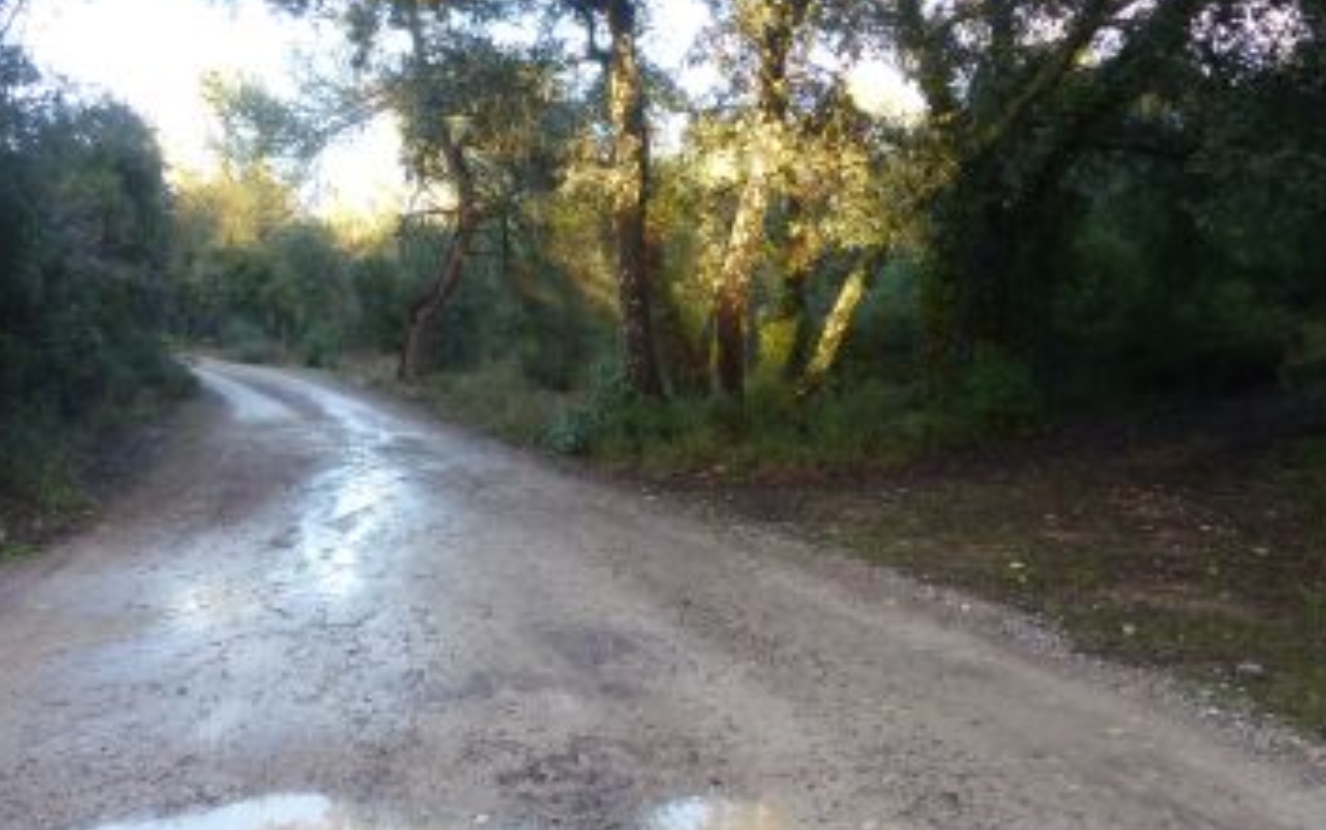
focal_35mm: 30
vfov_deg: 41.7
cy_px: 327
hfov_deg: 62.8
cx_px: 612
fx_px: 1085
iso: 250
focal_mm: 4.1
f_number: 3.3
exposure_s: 1/60
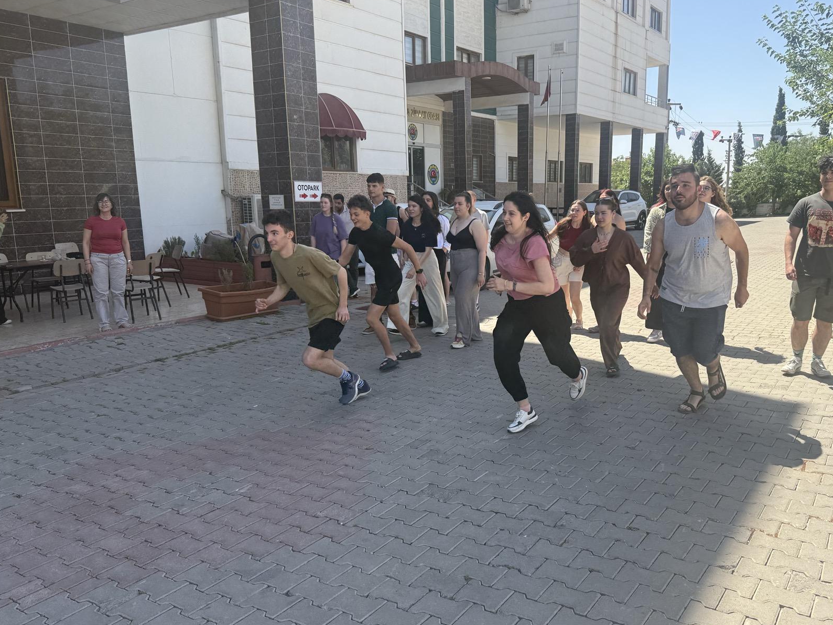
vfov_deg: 48.2
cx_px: 482
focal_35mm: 29
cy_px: 336
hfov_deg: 61.3
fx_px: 698
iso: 80
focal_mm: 6.76
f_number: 1.78
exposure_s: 1/2000
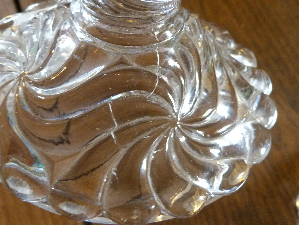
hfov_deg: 37.5
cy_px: 74
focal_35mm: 51
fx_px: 441
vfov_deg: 28.4
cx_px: 157
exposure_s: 1/13
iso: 400
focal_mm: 6.3
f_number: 3.1
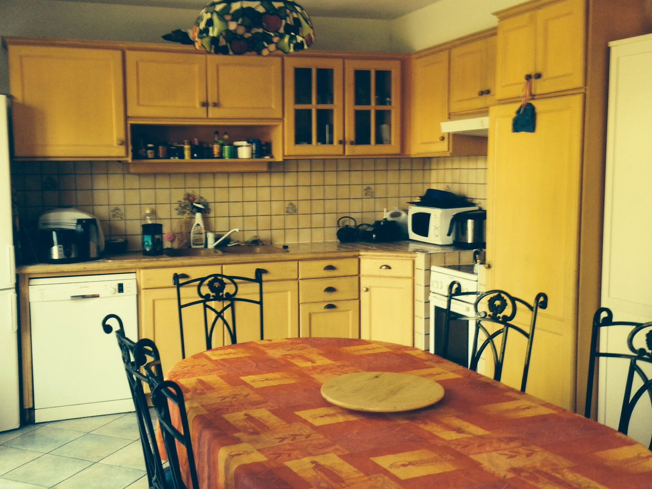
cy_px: 249
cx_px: 288
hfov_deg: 44.7
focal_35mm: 42
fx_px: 791
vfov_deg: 34.4
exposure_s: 1/20
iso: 64
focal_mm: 4.12
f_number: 2.4
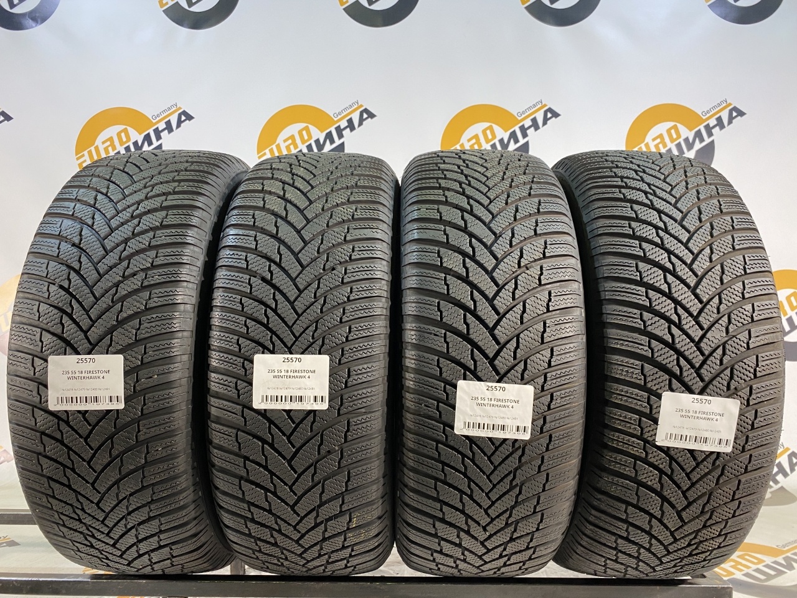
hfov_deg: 67.3
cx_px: 398
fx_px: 599
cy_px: 299
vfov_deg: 53.1
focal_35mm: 26
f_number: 1.8
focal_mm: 4.25
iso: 80
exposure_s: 1/50
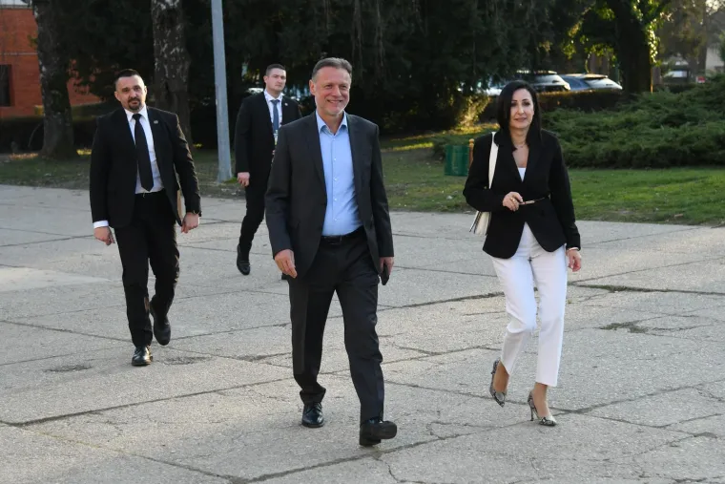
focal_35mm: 82
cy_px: 242
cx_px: 362
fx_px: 1652
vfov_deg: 16.7
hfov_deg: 24.8
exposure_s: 1/800
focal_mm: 55
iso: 640
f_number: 4
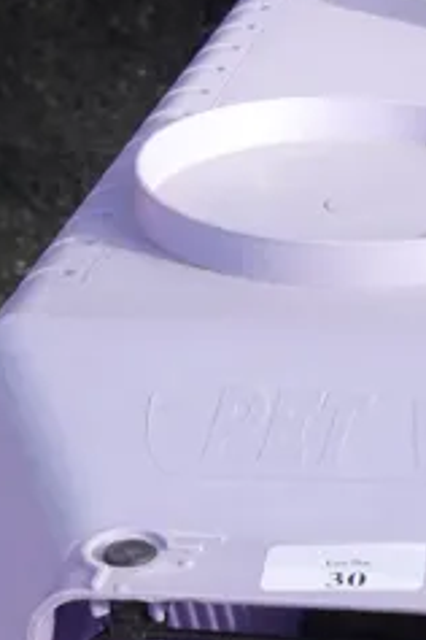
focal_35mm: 135
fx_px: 2396
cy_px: 929
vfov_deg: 14.3
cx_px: 665
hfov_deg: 9.8
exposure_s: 1/250
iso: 200
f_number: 5.6
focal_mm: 15
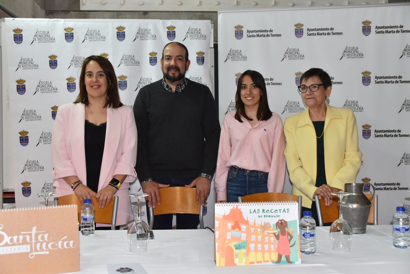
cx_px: 205
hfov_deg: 44.9
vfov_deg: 30.9
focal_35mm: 44
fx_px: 496
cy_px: 137
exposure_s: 1/100
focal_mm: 29
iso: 800
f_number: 5
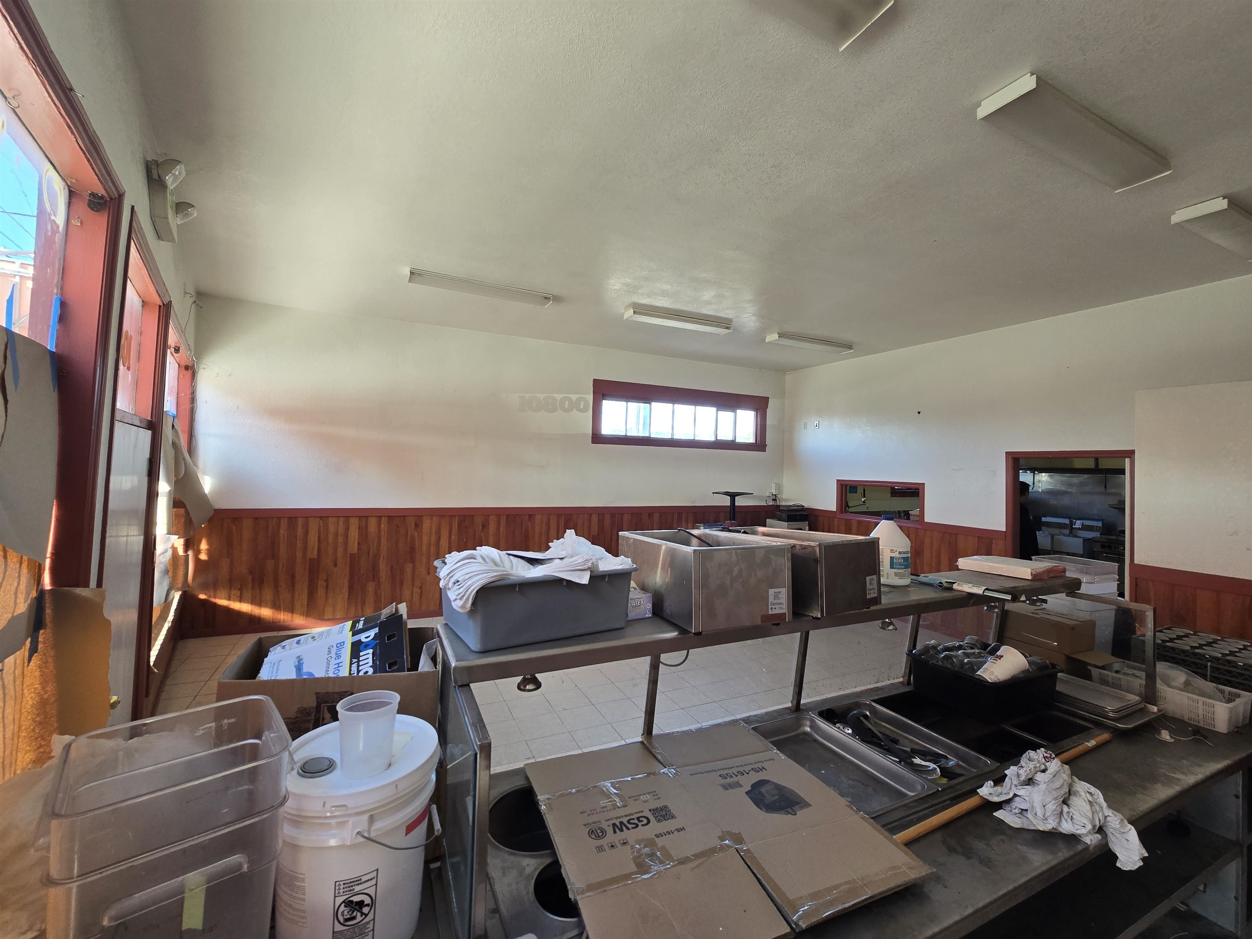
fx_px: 470
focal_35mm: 13
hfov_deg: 106.2
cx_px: 626
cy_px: 470
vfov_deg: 89.9
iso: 100
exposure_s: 1/120
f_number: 2.2
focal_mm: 2.2
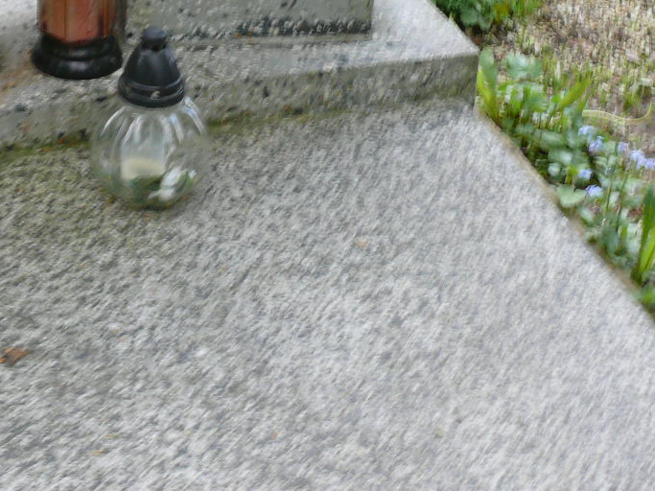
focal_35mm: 82
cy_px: 58
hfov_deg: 23.8
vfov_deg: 17.7
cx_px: 300
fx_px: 1551
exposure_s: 1/100
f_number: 3.6
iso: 100
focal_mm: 7.5
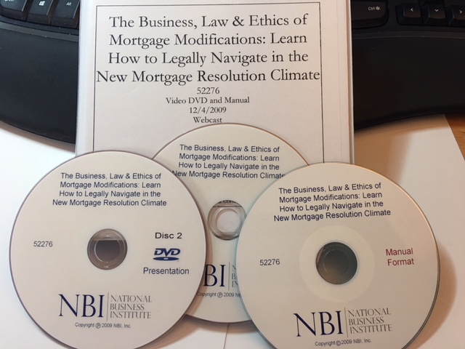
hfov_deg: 61.7
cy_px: 174
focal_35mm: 29
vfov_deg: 48.2
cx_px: 232
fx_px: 390
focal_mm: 4.15
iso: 50
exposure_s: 1/15
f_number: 2.2
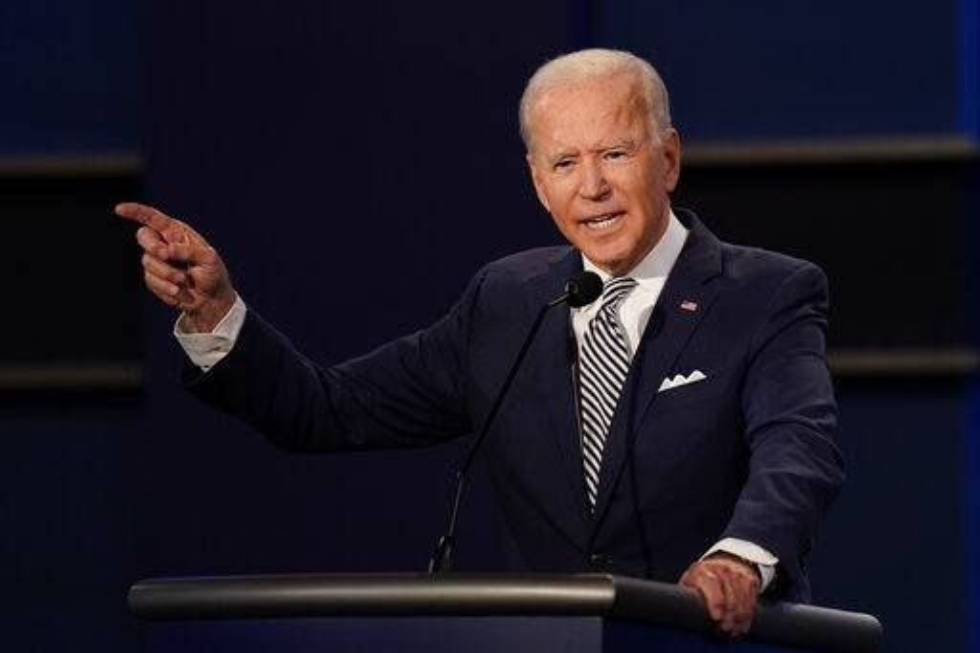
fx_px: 10885
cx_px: 490
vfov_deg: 3.4
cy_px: 326
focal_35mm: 400
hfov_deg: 5.2
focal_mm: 400
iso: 3200
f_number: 3.5
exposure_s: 1/400
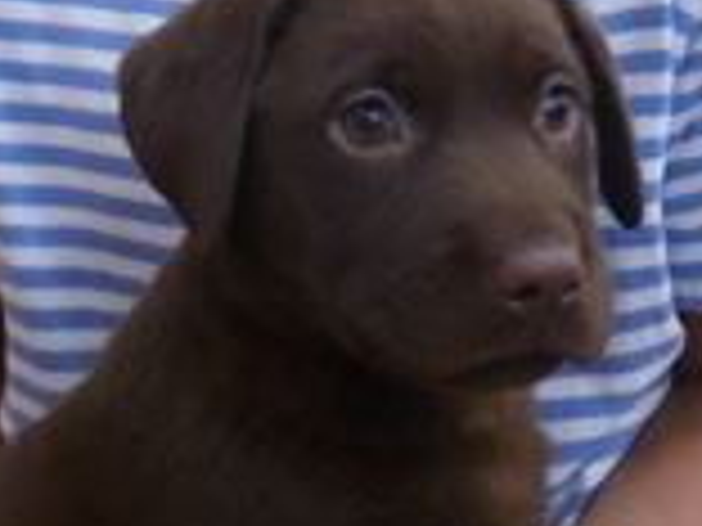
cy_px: -162
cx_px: 328
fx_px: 2028
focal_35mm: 100
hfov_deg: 19.6
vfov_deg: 14.2
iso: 250
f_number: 3.5
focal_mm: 4.6
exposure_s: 1/30
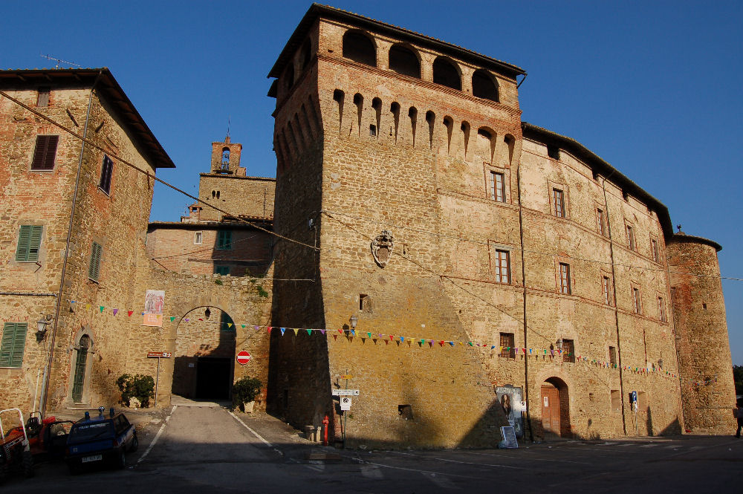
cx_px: 372
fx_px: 557
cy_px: 247
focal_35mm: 27
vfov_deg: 47.9
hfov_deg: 67.4
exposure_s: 1/400
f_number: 10
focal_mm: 18
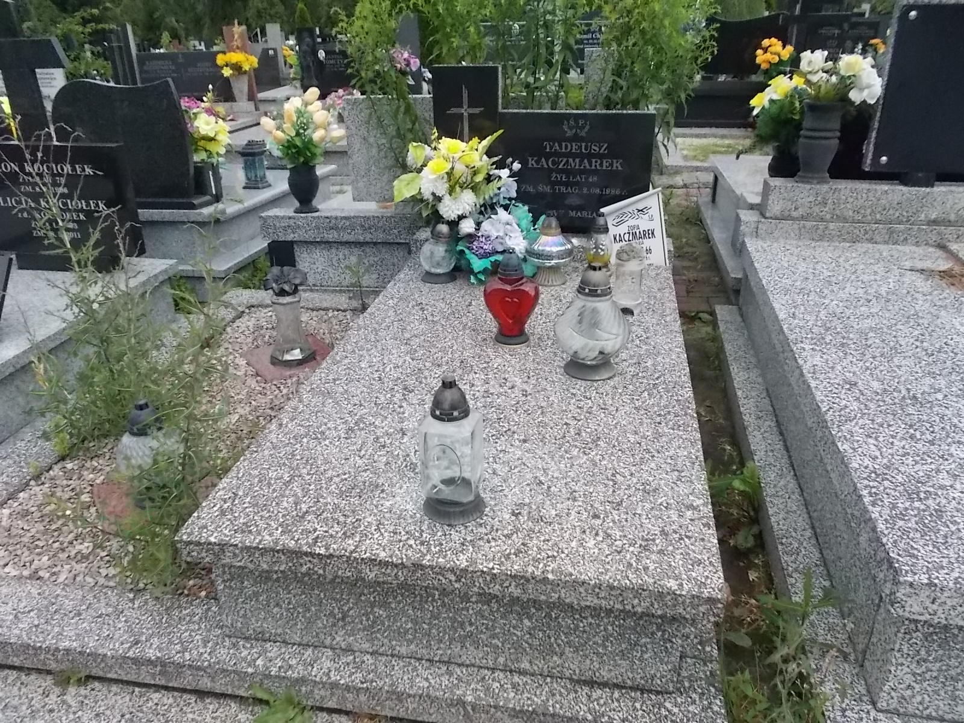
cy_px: 362
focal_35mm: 26
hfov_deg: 67.3
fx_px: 724
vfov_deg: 53.1
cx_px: 482
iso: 400
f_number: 8
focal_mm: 4.6
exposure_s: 1/500
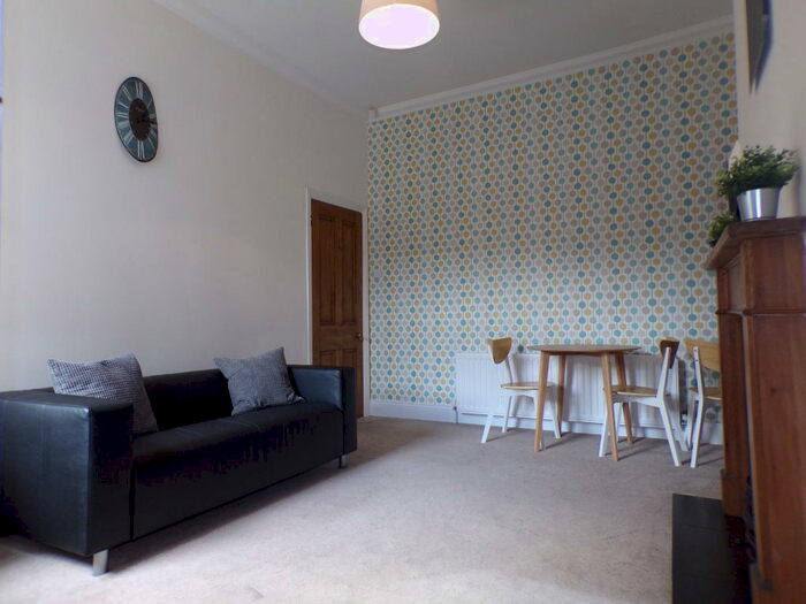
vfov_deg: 56.8
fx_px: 559
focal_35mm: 24
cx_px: 403
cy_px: 302
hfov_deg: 71.6
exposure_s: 1/34
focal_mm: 4.3
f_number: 3
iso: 100
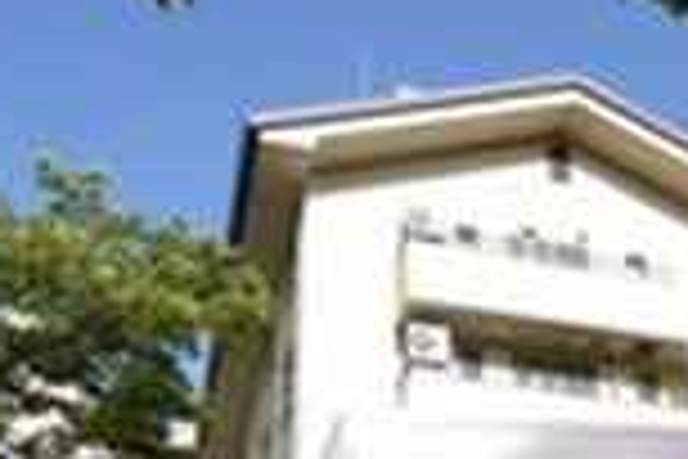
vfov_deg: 22.0
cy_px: 626
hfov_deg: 36.7
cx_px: 429
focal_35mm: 54
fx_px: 1032
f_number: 7.1
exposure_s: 1/200
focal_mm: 9
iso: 100
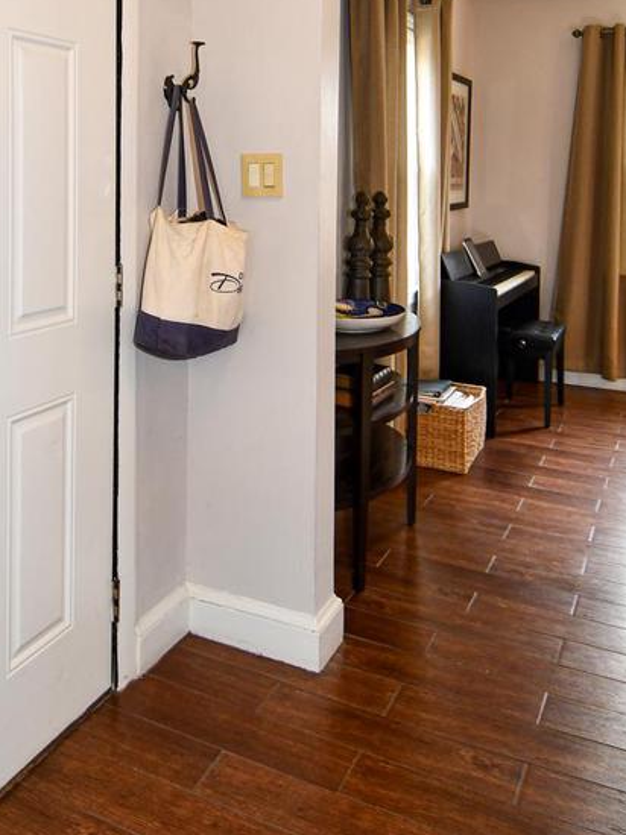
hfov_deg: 41.2
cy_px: 178
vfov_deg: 51.0
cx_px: 207
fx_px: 820
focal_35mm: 34
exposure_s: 1/60
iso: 560
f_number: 4
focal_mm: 12
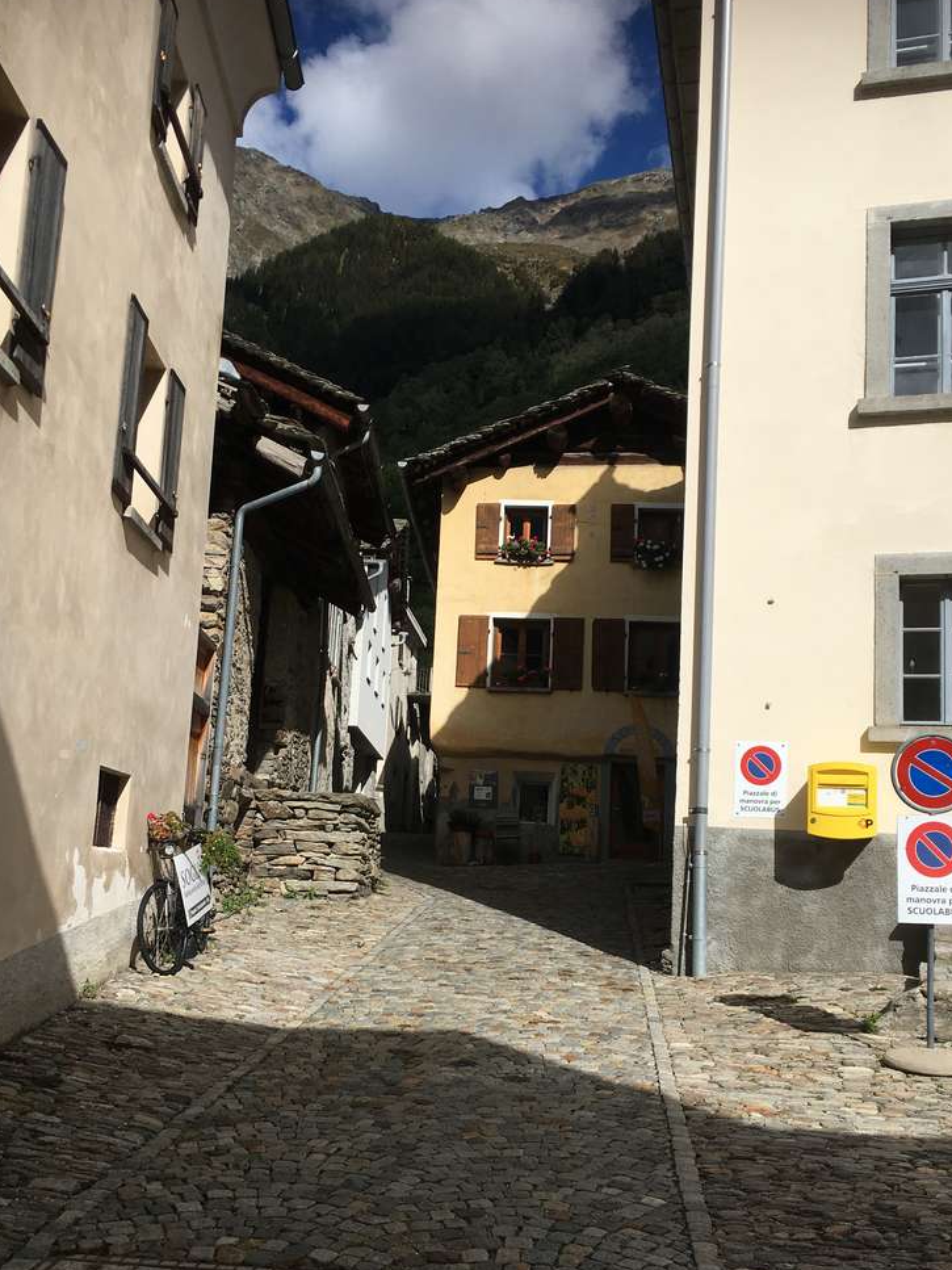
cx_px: 436
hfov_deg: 39.6
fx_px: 1320
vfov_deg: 51.3
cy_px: 687
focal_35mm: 36
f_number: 2.2
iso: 25
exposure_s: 1/3497
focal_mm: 4.15
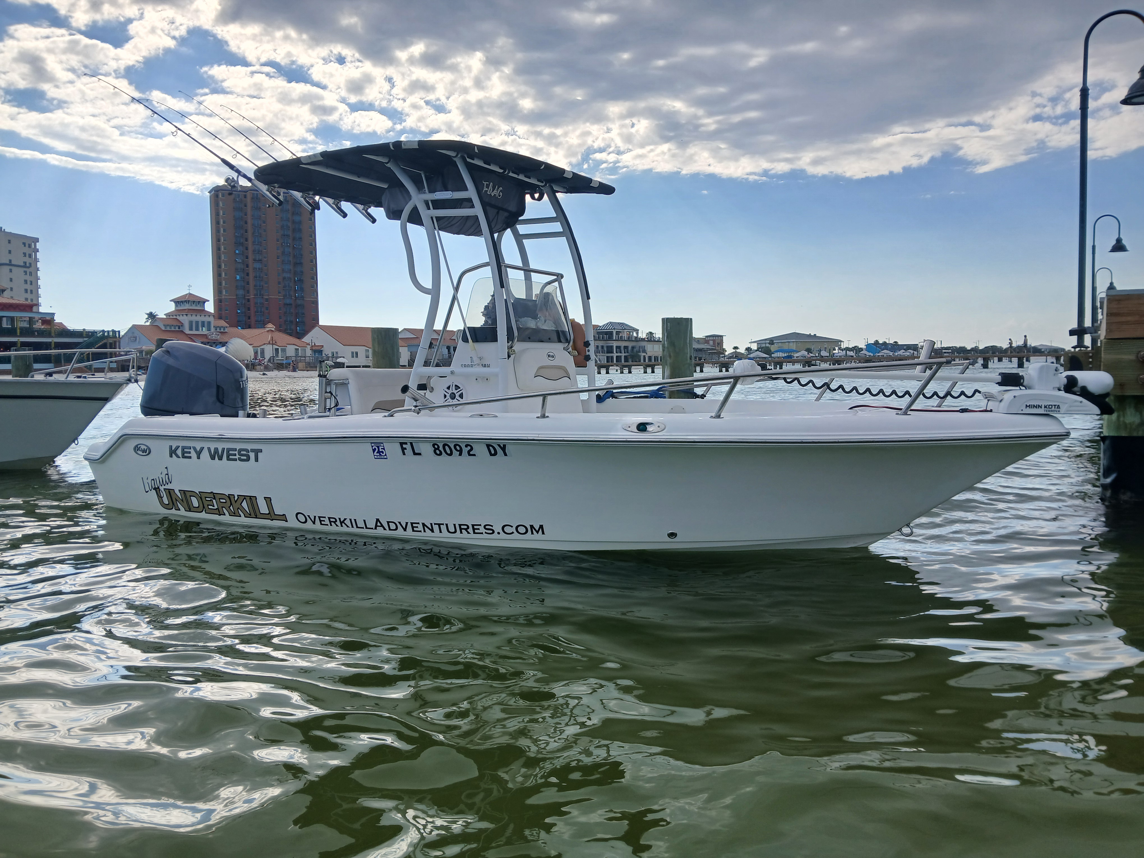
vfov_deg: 53.1
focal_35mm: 26
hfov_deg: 67.3
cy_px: 429
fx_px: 859
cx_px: 572
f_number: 1.8
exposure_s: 1/848
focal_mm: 3.98
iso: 20
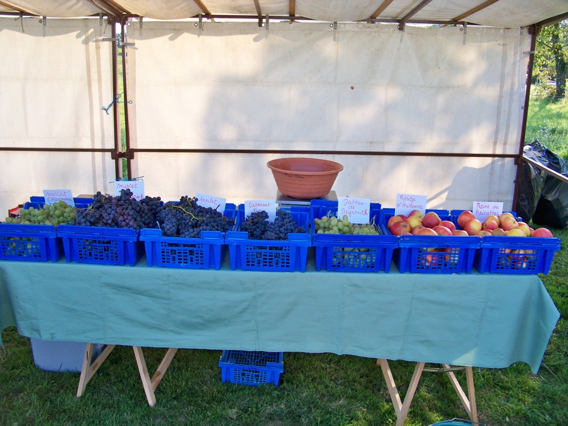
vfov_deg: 42.9
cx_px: 284
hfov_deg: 55.4
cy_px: 213
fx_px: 541
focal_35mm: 33
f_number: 2.8
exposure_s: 1/200
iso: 100
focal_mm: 5.85
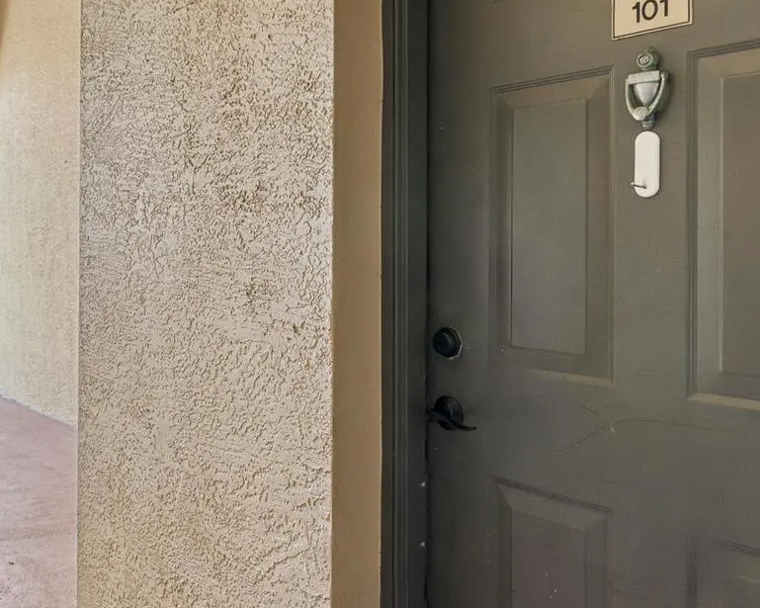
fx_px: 787
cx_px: 157
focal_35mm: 35
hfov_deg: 48.7
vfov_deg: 42.1
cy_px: 267
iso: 400
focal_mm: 14
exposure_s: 1/3
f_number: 8
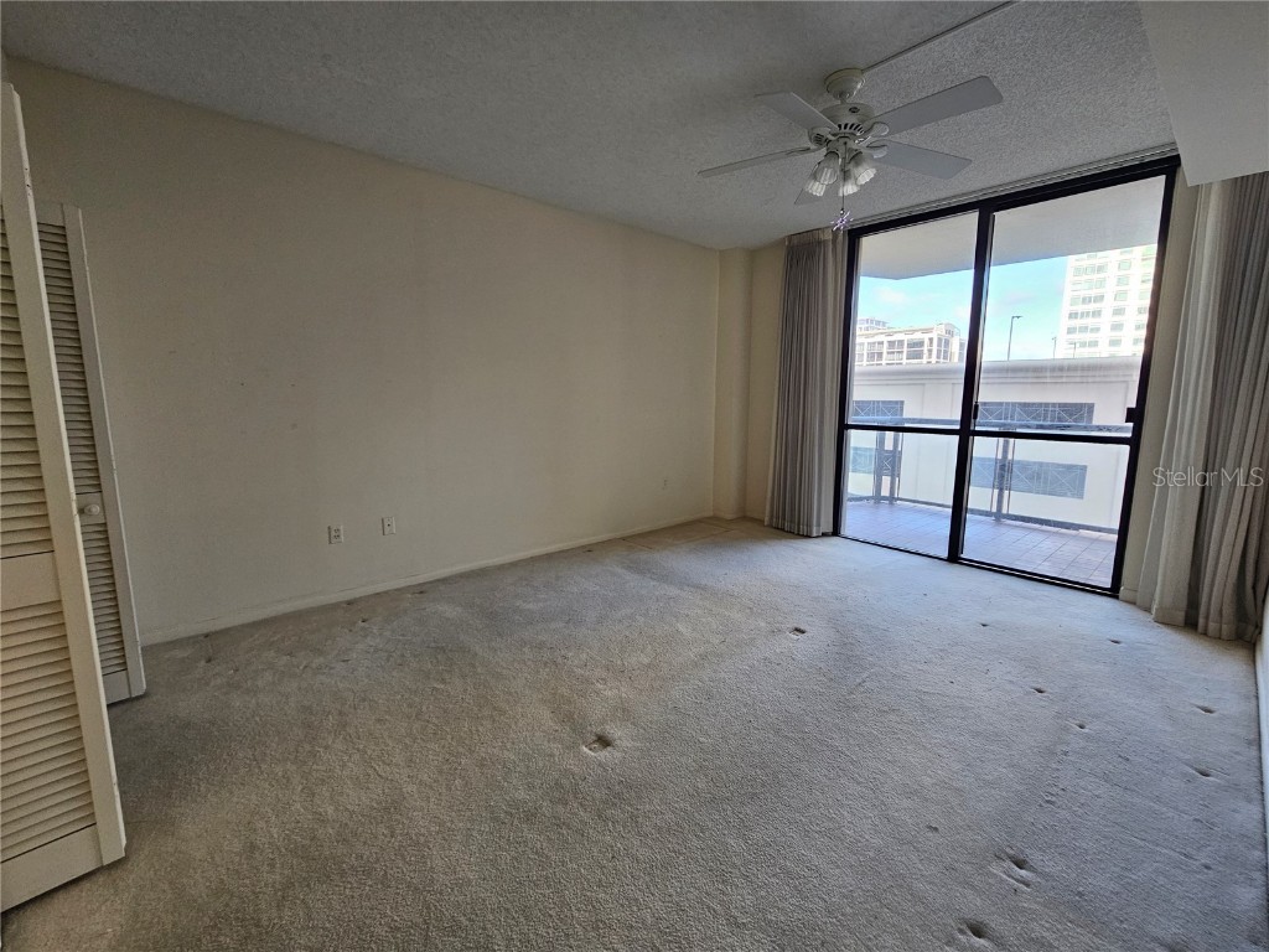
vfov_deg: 89.9
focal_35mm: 13
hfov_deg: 106.2
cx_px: 634
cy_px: 476
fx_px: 477
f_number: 2.2
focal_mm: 2.2
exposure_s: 1/60
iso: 80
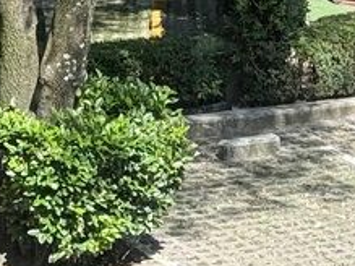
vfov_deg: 5.4
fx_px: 2696
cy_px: -441
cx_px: 298
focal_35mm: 263
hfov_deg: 7.5
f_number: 1.78
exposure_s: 1/681
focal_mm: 6.76
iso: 100
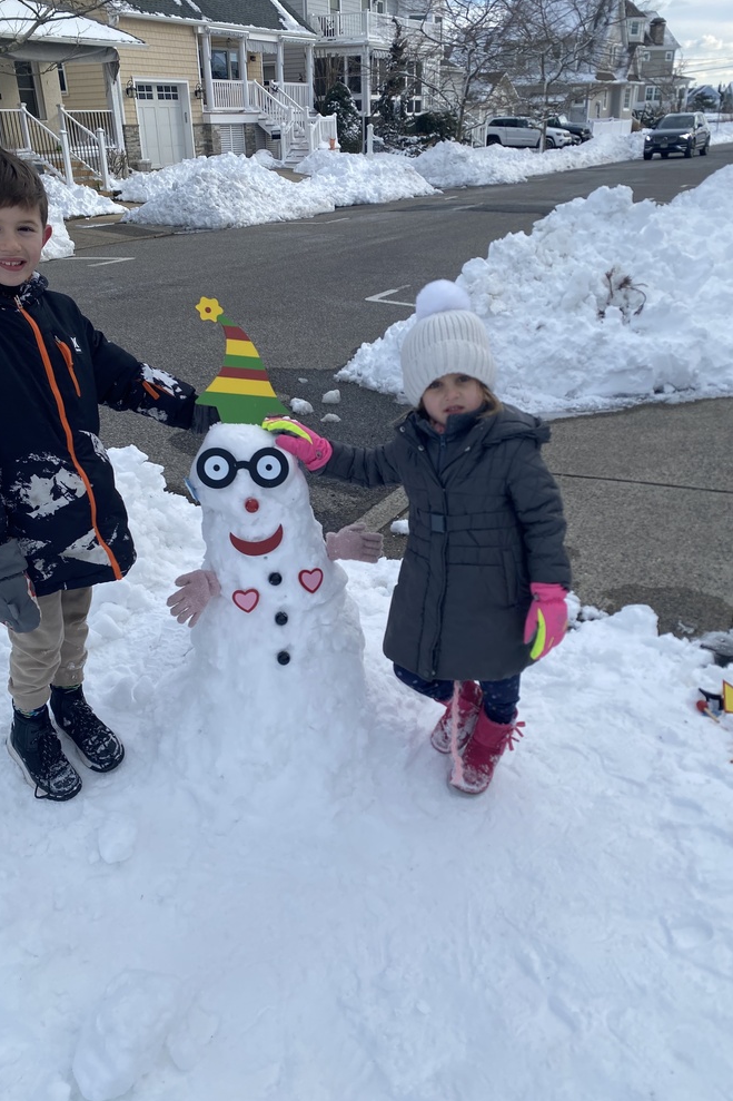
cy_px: 543
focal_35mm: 28
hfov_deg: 46.4
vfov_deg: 65.5
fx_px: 855
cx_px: 343
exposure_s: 1/1727
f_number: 1.8
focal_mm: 4.25
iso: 32
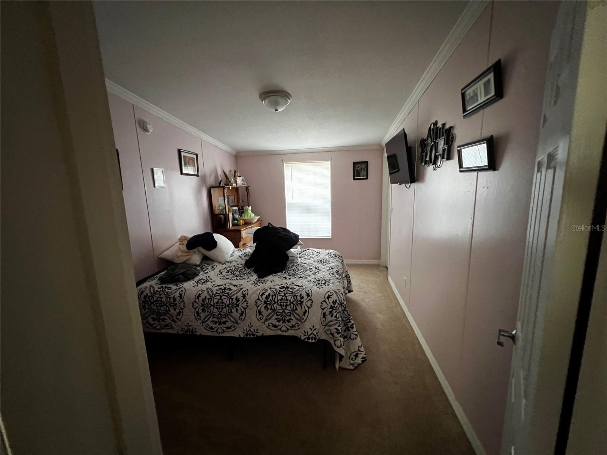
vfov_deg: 89.9
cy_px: 228
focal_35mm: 13
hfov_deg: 106.2
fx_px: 228
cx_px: 304
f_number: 1.8
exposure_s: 1/60
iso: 800
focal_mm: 1.57
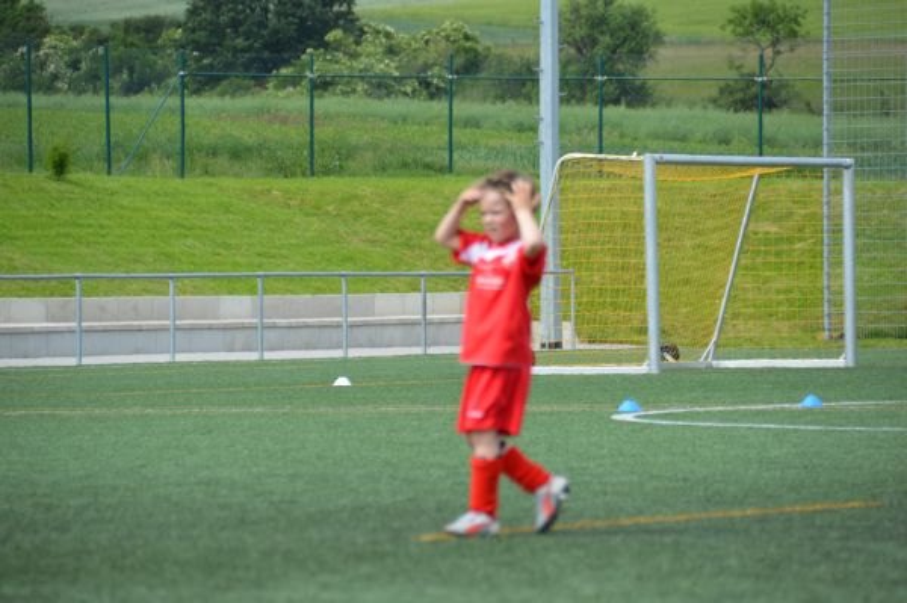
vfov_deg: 4.6
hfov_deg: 6.9
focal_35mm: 300
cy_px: 302
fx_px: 7552
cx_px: 454
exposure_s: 1/1250
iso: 400
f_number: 5.6
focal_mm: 200
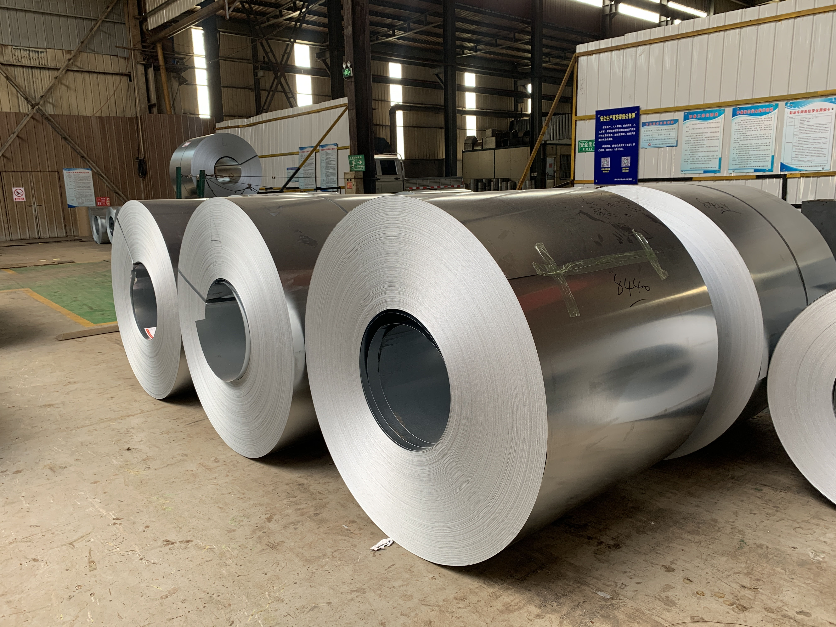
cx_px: 418
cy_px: 314
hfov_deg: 67.3
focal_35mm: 26
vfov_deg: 53.1
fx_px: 628
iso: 50
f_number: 1.8
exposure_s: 1/121
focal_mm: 4.25
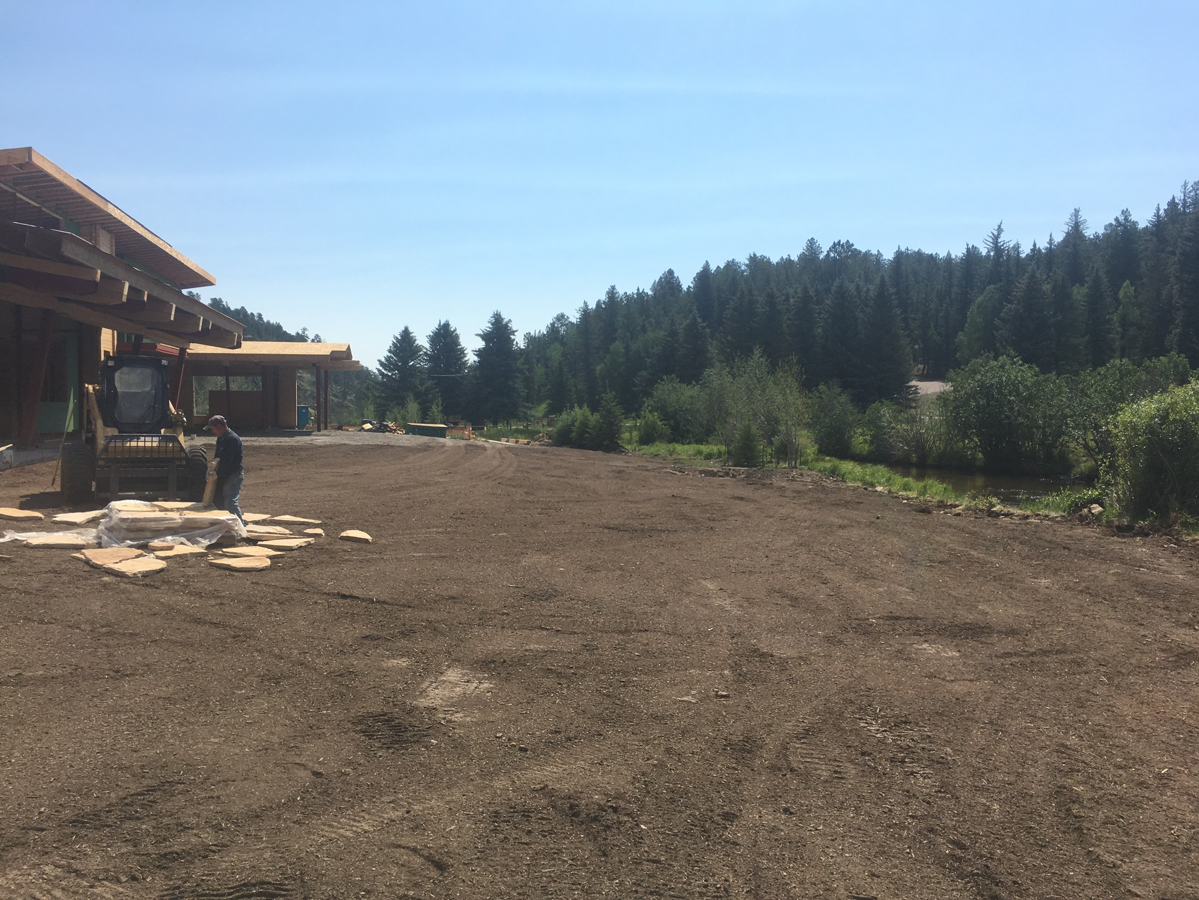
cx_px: 600
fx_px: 1005
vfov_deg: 48.2
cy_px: 450
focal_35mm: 29
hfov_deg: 61.7
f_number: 2.2
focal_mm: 4.15
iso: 25
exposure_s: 1/2262
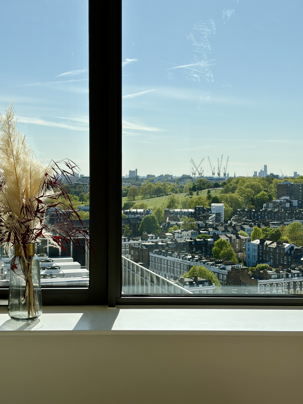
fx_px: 607
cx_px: 152
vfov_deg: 36.8
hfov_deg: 28.0
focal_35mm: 52
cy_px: 202
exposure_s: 1/4630
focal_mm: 5.96
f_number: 1.6
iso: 40
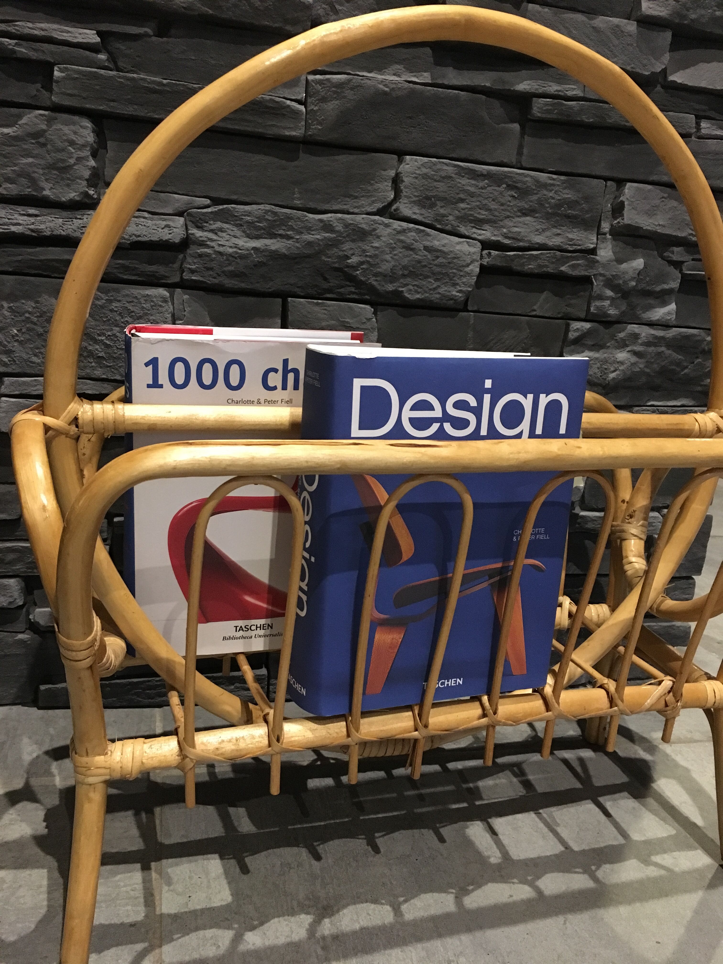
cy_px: 482
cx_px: 362
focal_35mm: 29
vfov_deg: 61.7
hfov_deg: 48.2
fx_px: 808
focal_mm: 4.15
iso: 250
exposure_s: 1/17
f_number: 2.2
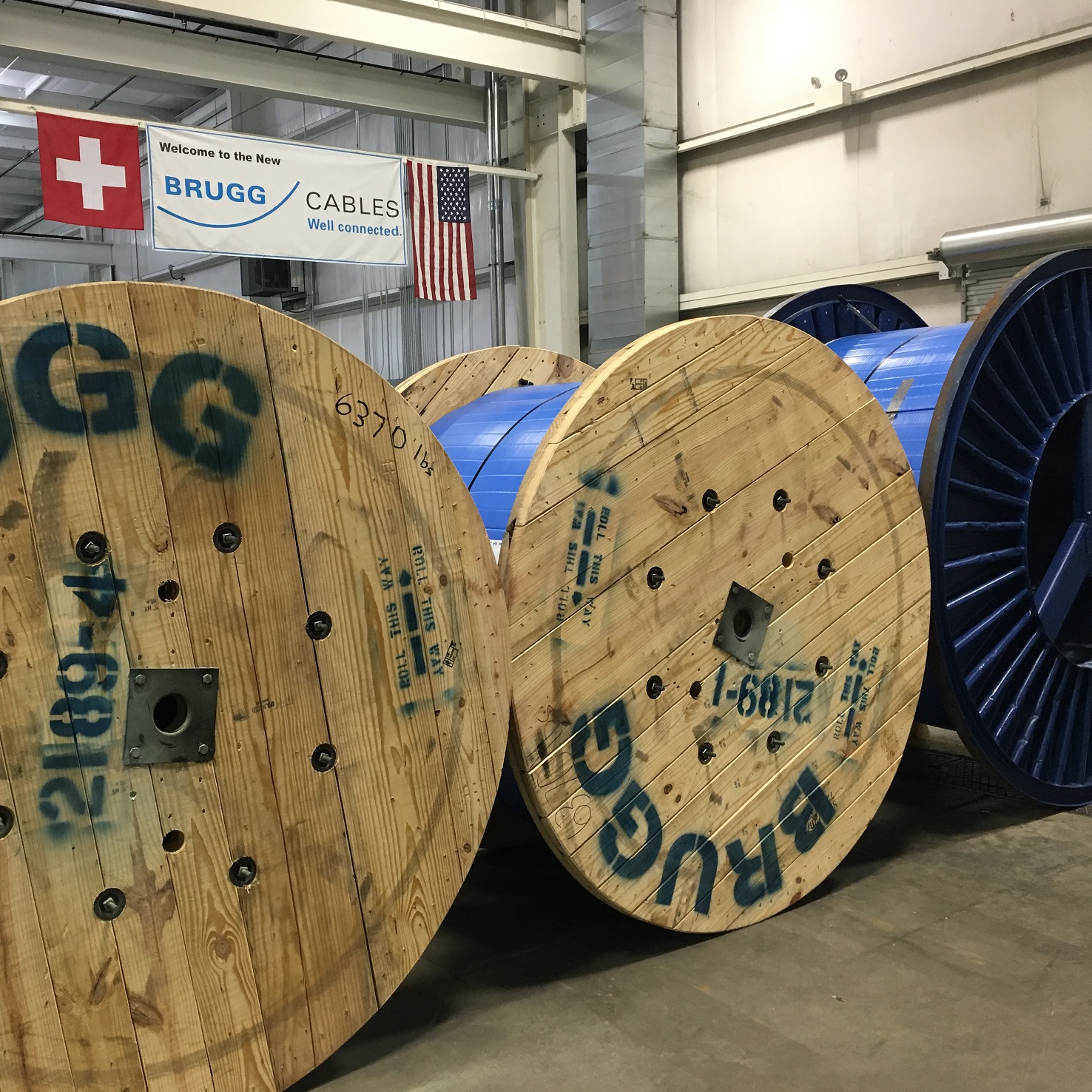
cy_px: 554
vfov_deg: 47.2
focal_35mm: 35
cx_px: 447
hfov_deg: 47.0
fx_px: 1249
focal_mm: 4.15
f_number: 2.2
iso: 100
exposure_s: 1/30
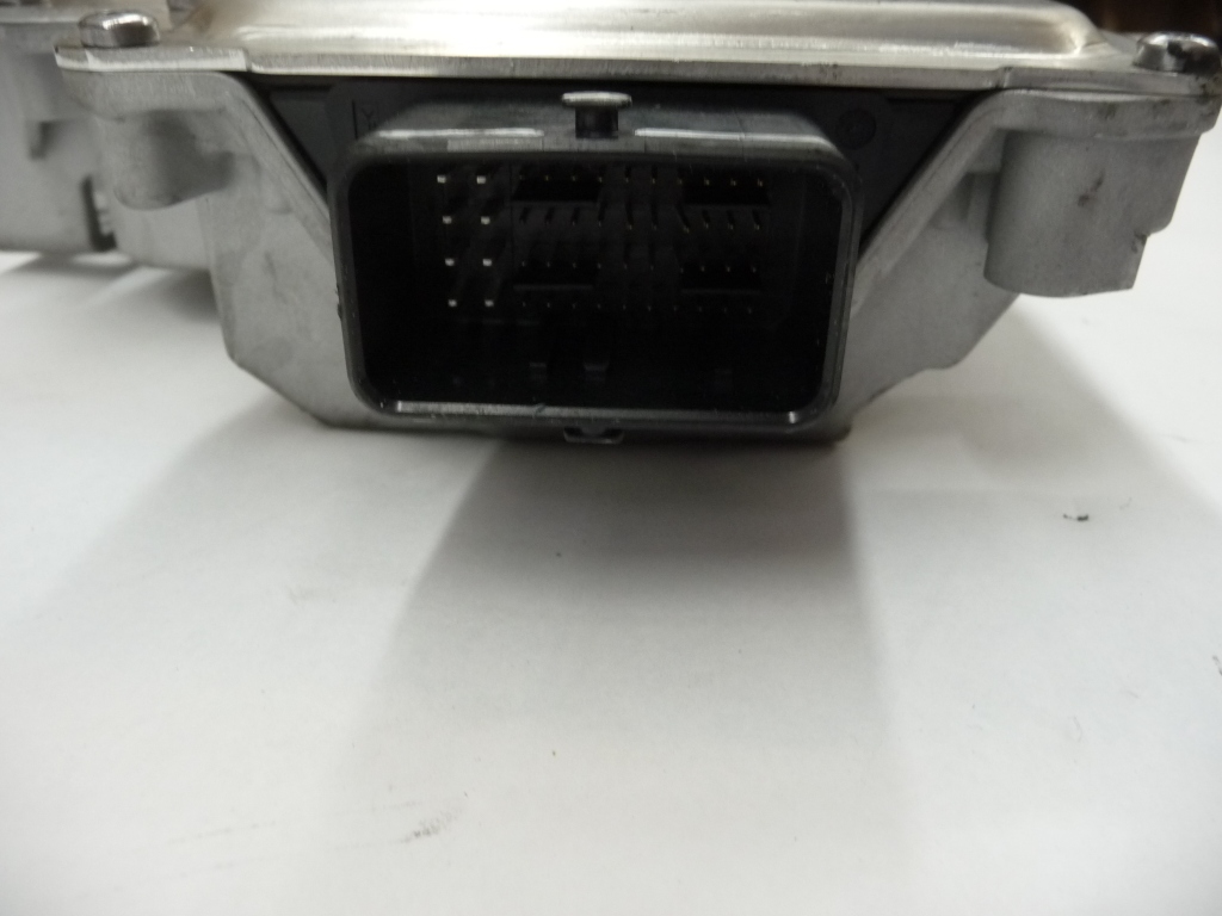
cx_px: 611
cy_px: 458
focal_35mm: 28
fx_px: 988
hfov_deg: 63.4
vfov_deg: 49.7
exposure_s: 1/30
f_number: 3.3
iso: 250
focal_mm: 4.7
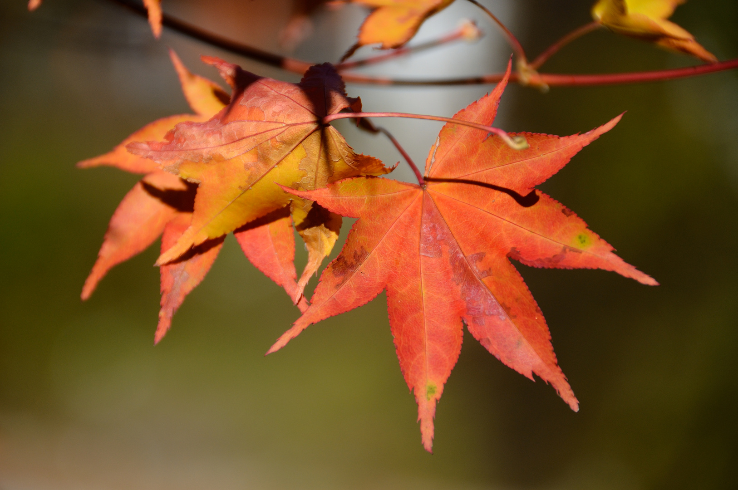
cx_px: 369
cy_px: 245
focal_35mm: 300
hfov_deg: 6.9
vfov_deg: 4.6
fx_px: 6143
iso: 200
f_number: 5.6
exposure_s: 1/1000
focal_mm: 200
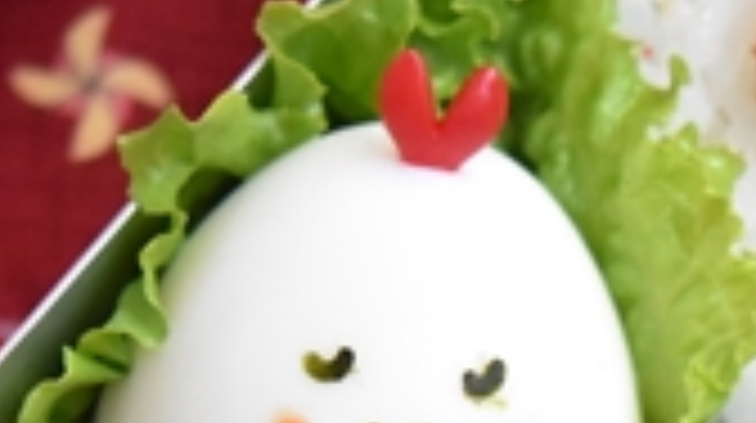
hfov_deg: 5.5
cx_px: 968
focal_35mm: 393
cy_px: 929
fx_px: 7868
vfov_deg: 3.1
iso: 3200
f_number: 3
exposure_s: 1/4000
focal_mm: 60
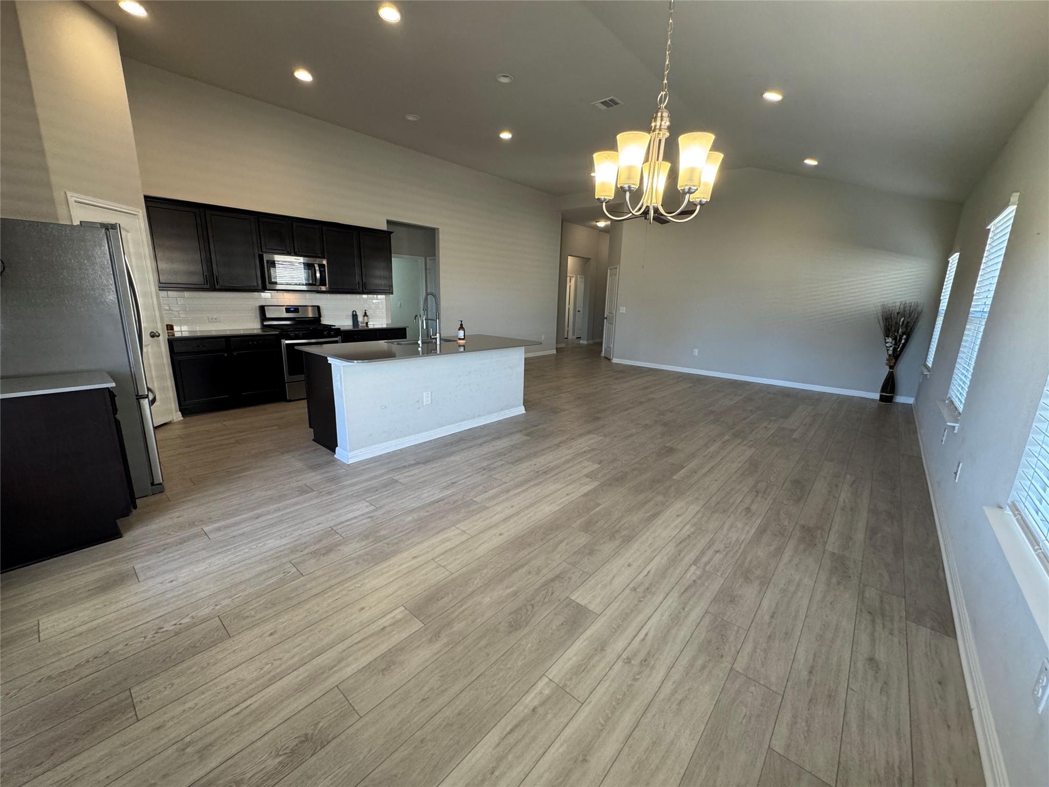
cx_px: 524
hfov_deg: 102.1
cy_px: 394
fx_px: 424
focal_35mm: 14
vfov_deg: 85.7
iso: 250
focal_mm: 2.22
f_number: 2.2
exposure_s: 1/120
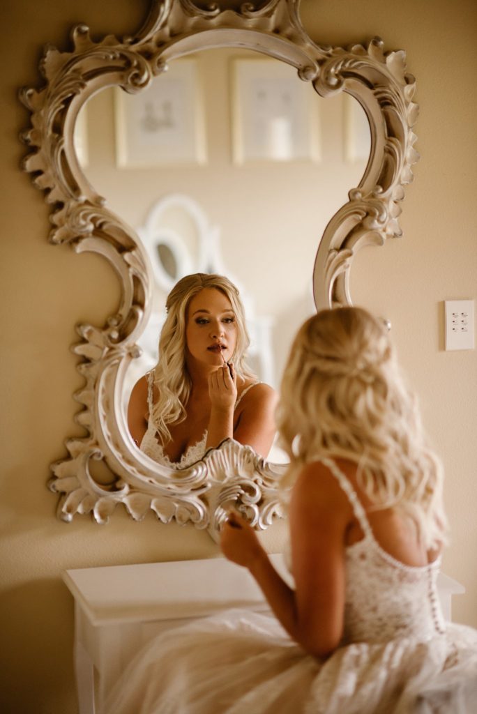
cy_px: 357
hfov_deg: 16.1
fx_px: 1687
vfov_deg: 23.9
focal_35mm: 85
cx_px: 238
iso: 1000
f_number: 1.6
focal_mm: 85
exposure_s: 1/1000
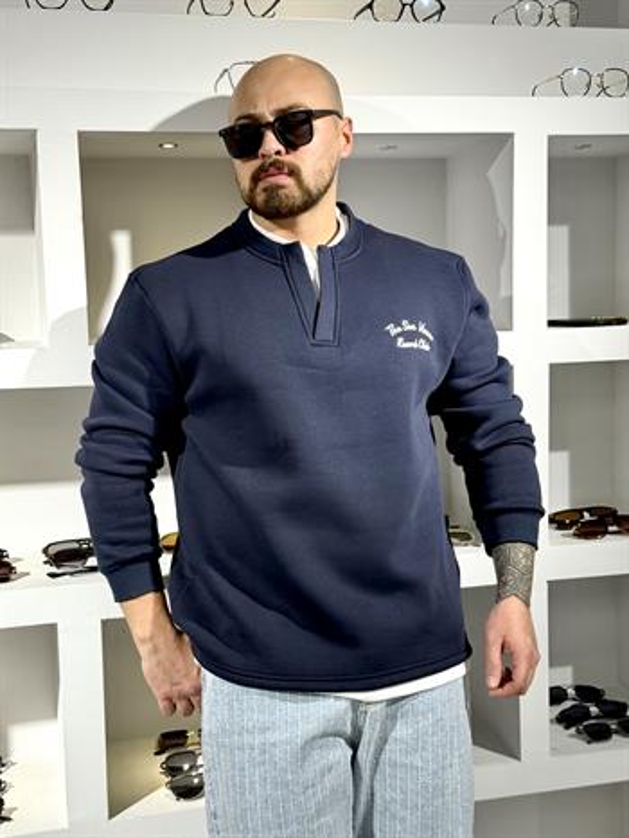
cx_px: 314
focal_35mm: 48
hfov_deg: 30.3
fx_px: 1162
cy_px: 419
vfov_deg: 39.6
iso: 50
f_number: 1.78
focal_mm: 6.76
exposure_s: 1/100
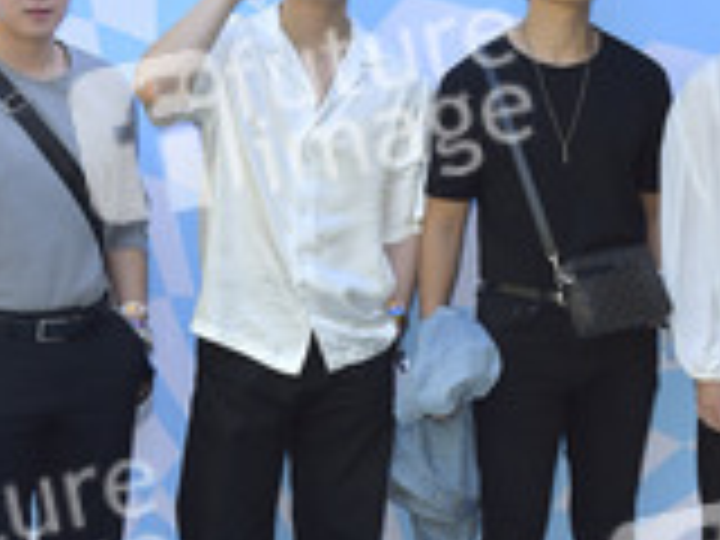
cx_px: 434
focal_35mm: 106
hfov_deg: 18.5
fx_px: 2205
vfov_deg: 13.9
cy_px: 342
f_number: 6.3
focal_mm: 44
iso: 320
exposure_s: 1/250
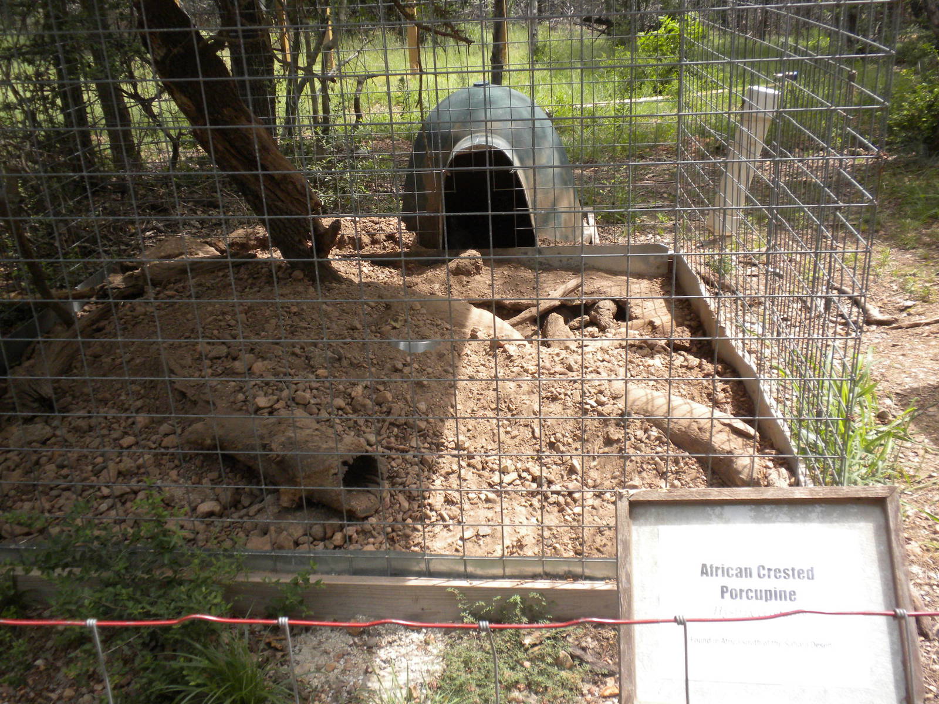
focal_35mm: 37
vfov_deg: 38.7
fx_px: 1004
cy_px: 352
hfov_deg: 50.1
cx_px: 470
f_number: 3.5
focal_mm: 6.6
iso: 152
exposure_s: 1/538
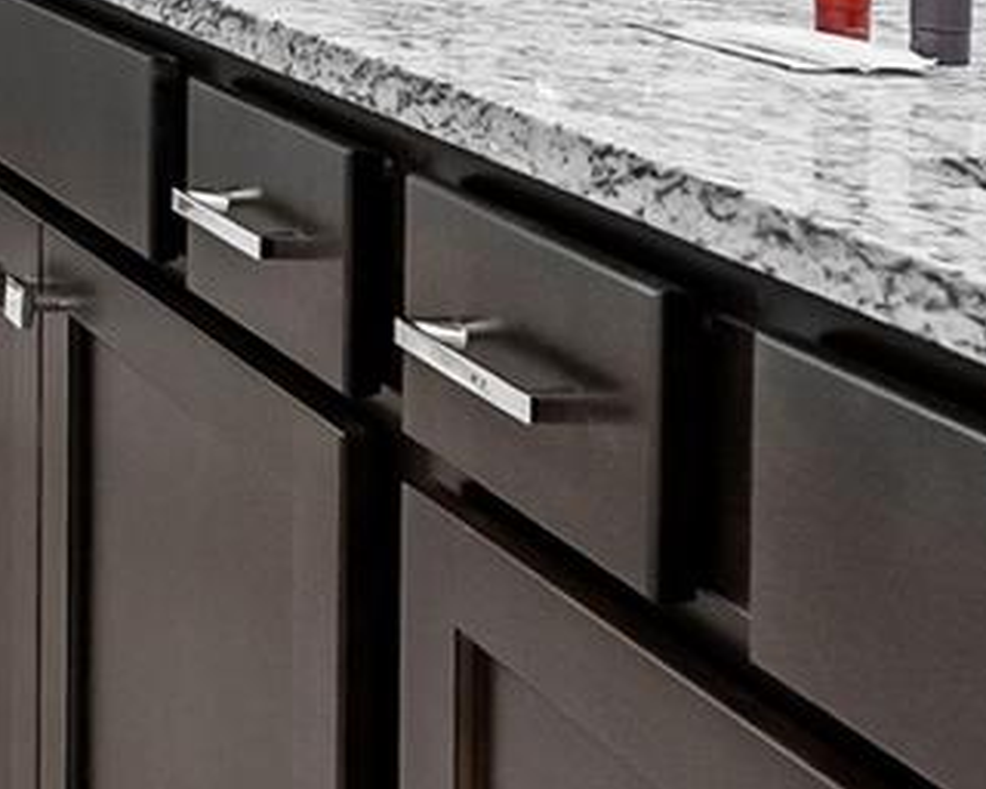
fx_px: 2189
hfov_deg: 19.2
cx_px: -792
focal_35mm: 75
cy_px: -274
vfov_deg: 18.8
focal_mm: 16
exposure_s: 1/4
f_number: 7.1
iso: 400
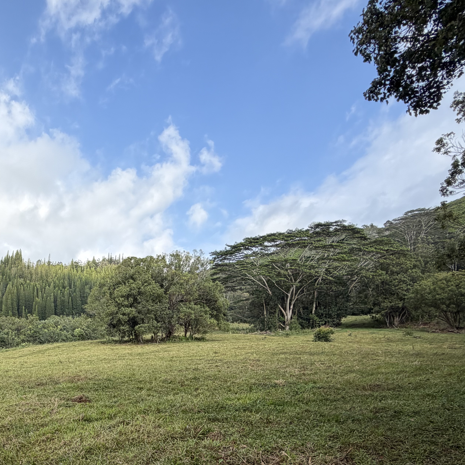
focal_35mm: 28
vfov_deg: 53.9
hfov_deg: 53.1
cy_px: 365
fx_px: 426
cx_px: 85
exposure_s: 1/770
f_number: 2.2
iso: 32
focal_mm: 2.22
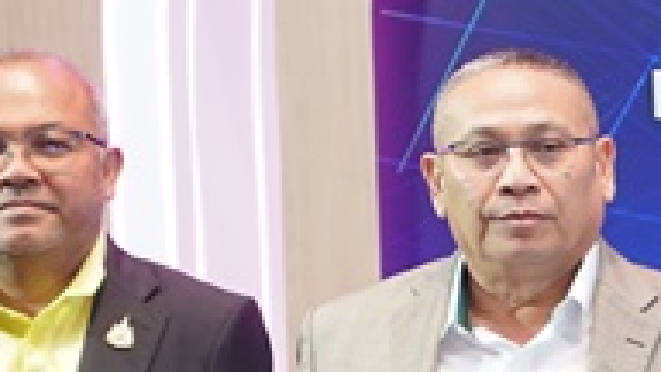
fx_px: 4837
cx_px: 1310
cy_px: 439
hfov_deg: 7.5
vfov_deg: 4.4
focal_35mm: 276
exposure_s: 1/160
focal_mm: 50
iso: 800
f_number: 2.8
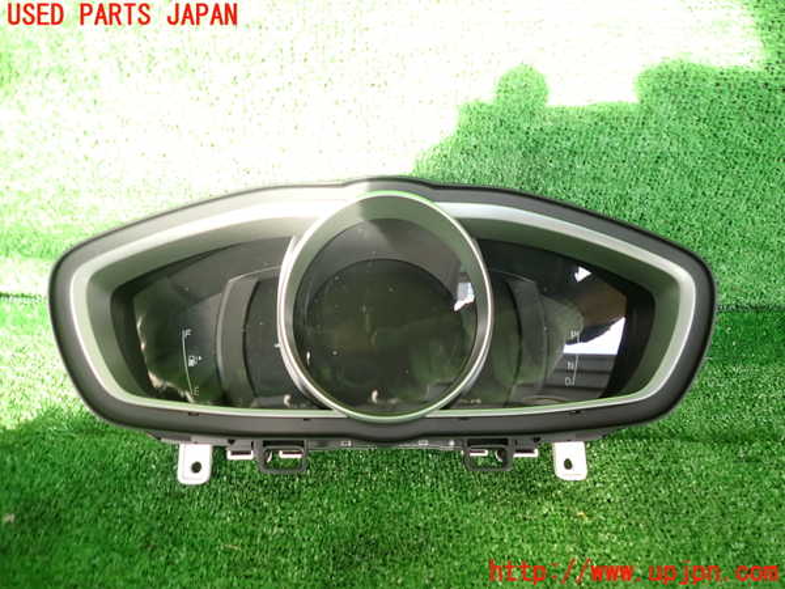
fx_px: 567
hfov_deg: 69.4
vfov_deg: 54.9
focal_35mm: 25
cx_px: 392
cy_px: 294
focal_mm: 4.5
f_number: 2
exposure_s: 1/60
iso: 100
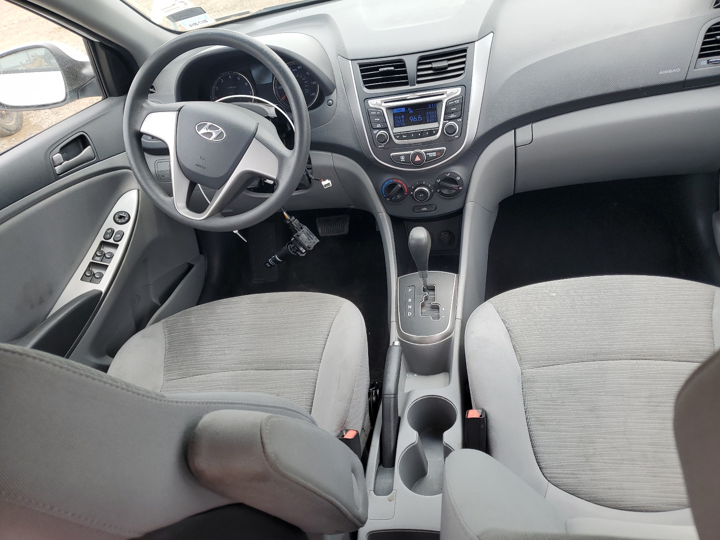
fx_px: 541
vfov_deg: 53.1
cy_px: 270
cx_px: 360
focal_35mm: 26
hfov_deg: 67.3
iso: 50
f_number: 1.5
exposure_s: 1/323
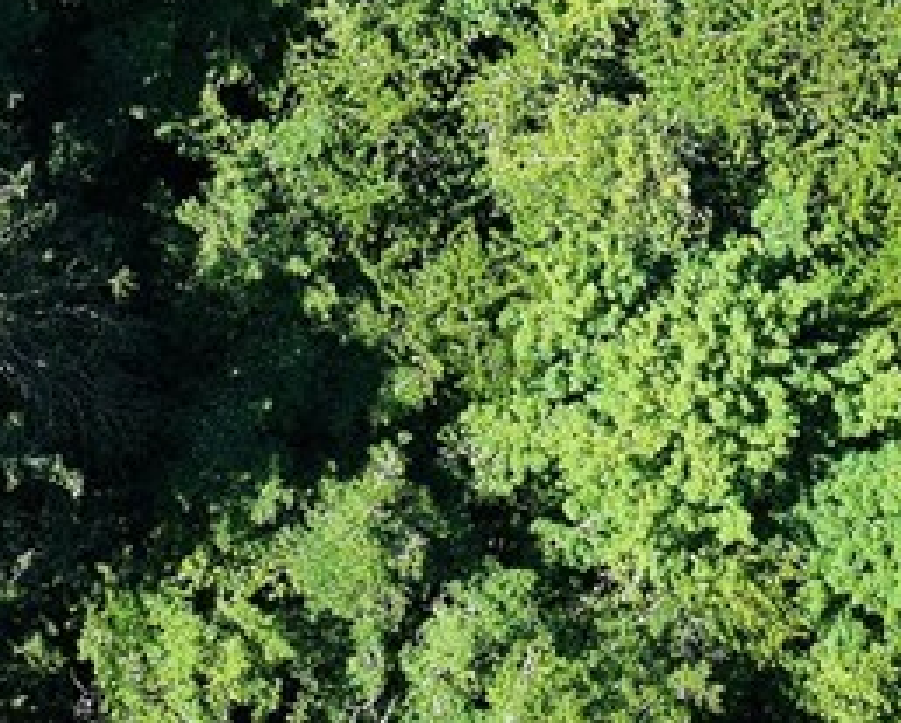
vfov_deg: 10.5
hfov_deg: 13.3
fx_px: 3871
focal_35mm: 145
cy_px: -98
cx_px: 608
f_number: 2.8
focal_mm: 12.29
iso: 100
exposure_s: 1/1000
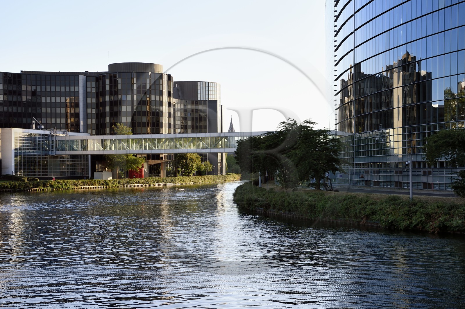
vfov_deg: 19.4
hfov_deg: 28.9
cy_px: 154
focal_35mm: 70
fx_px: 903
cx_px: 232
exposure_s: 1/160
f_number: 9
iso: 200
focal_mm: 70
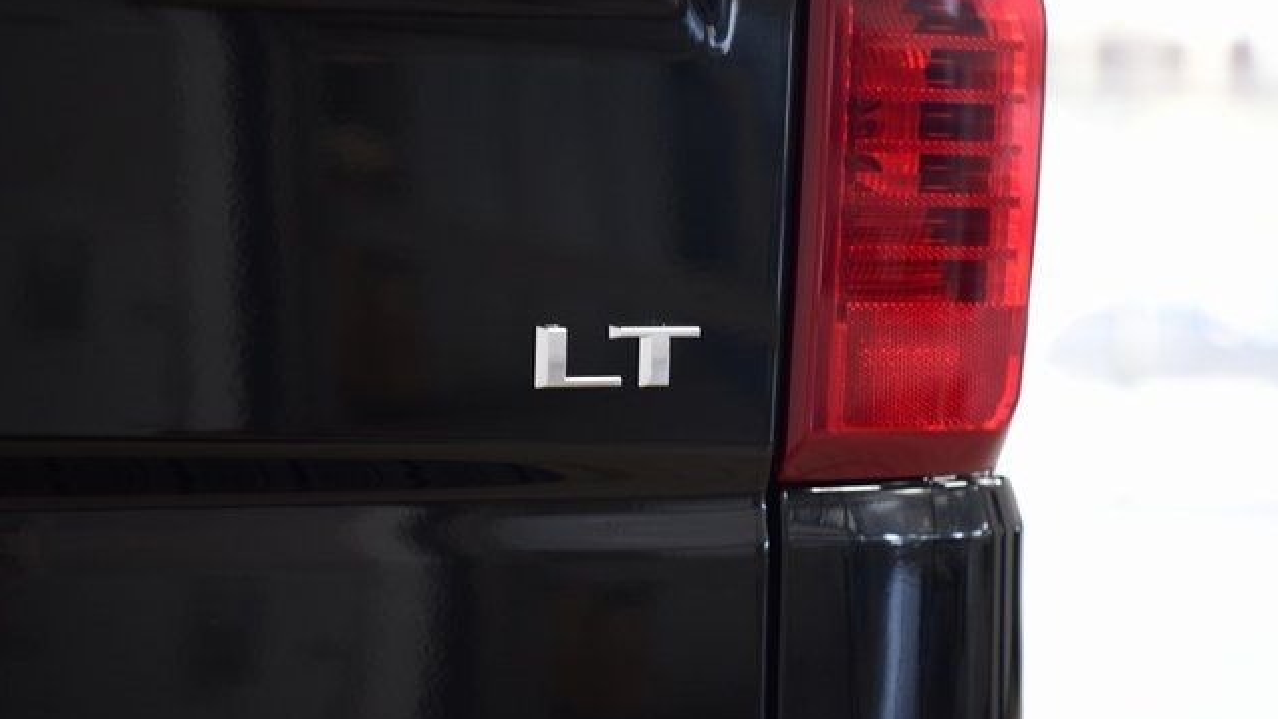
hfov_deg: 19.3
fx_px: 3762
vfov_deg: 10.9
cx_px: 641
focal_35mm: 111
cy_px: 353
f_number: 2.8
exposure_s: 1/80
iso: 1600
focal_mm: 70
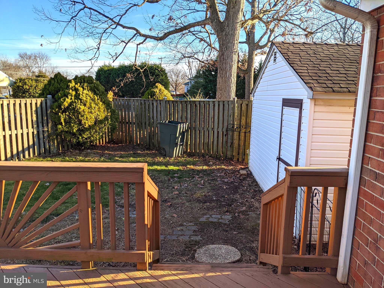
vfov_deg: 51.4
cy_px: 144
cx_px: 192
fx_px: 300
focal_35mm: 27
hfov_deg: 65.3
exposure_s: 1/1805
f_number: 1.73
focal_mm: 4.38
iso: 67
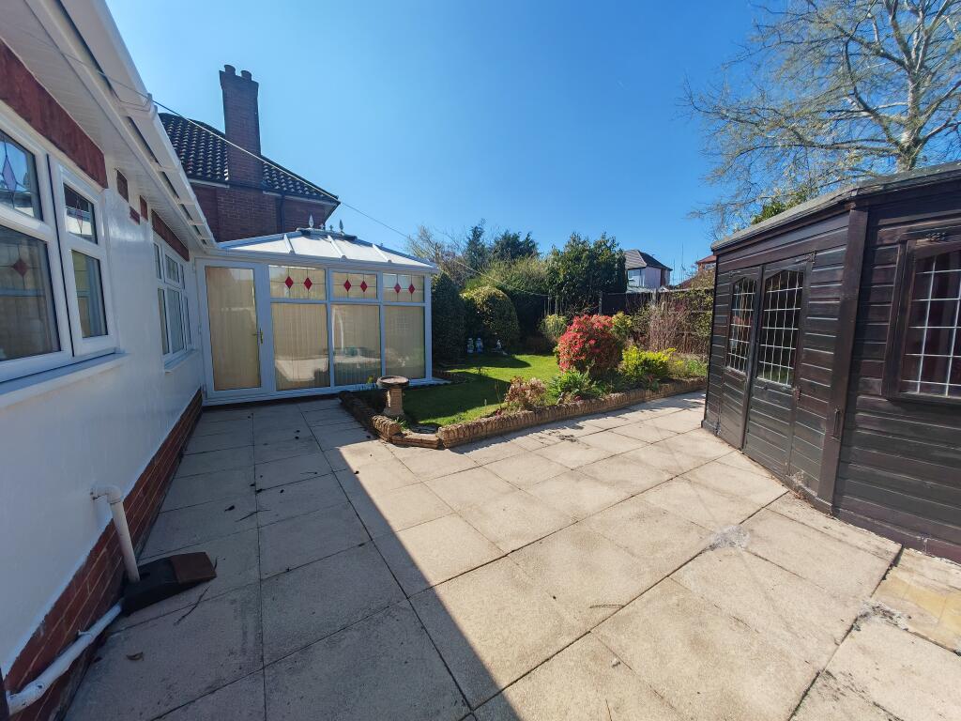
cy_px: 360
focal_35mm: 13
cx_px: 480
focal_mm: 1.82
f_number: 2
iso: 50
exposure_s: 1/780
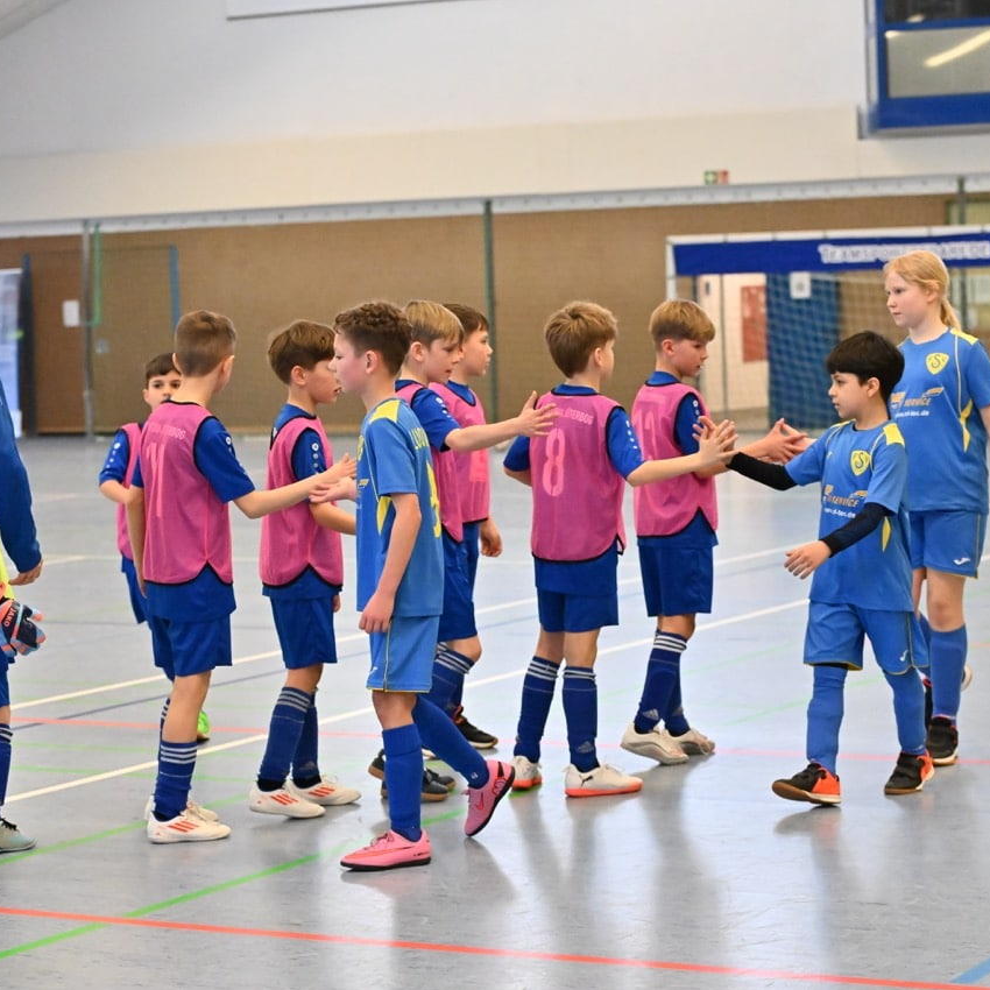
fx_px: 3106
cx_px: 514
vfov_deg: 18.1
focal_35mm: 96
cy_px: 496
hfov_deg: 18.1
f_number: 3.5
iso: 8000
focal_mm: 75
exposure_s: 1/1000
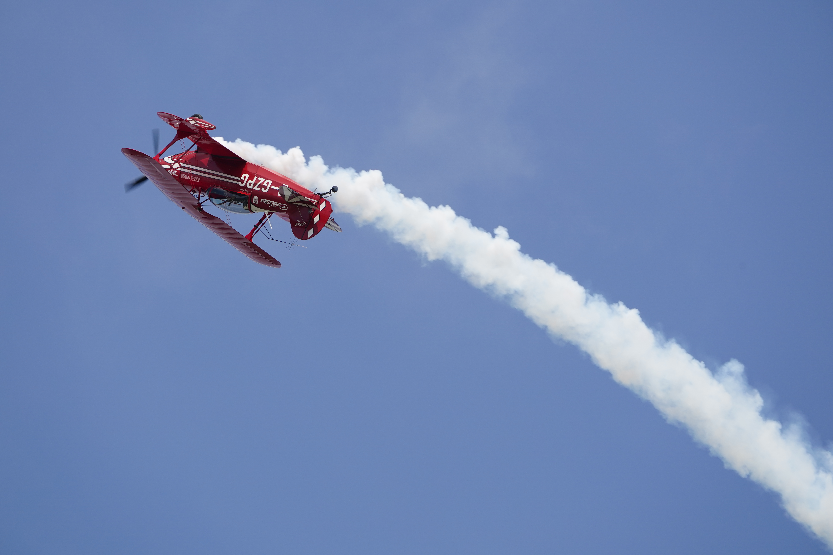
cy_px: 278
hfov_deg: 3.4
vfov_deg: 2.3
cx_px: 416
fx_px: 13882
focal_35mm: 600
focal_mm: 600
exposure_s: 1/1000
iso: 400
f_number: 10
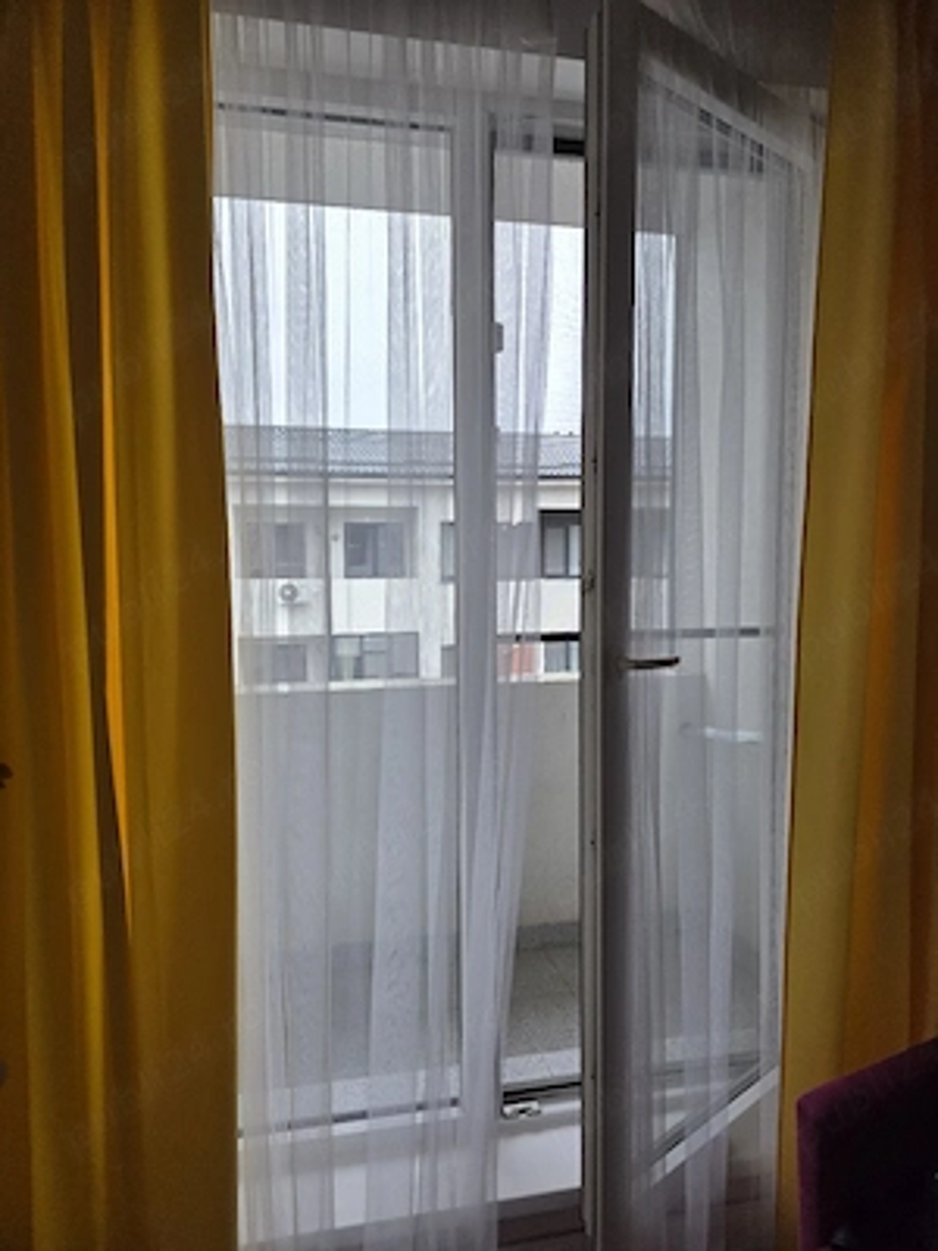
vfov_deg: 73.9
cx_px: 469
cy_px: 626
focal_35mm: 23
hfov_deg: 58.9
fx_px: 831
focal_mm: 6.3
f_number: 1.7
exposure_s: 1/182
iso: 80
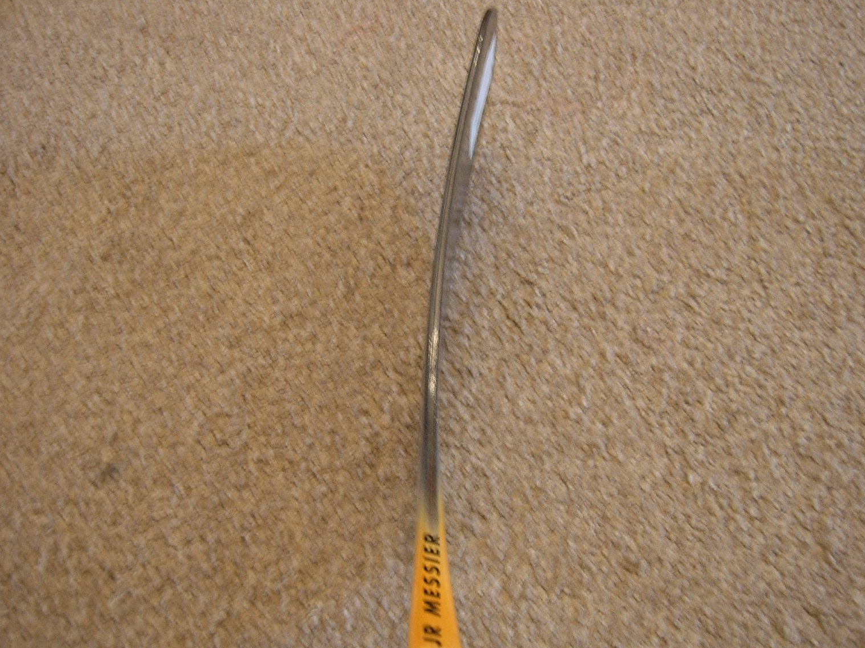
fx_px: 924
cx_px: 438
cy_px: 331
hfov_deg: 50.1
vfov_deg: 38.7
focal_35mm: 37
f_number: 2.8
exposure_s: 1/8
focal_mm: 5.8
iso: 100
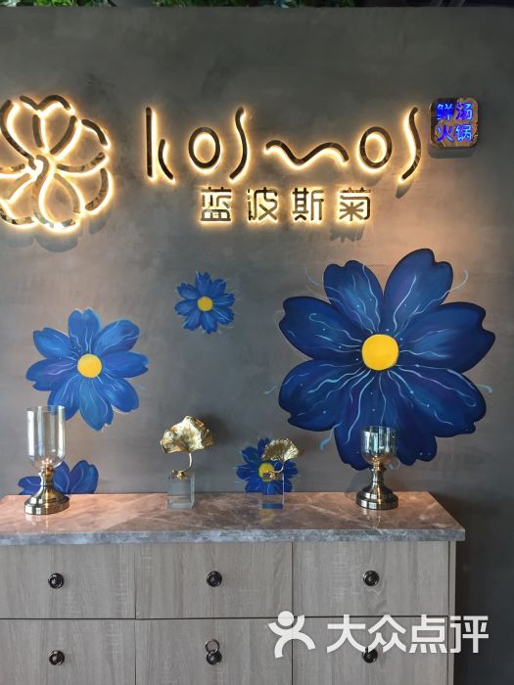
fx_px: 574
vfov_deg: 61.7
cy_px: 342
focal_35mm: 29
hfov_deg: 48.2
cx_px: 257
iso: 50
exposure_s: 1/33
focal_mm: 4.15
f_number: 2.2
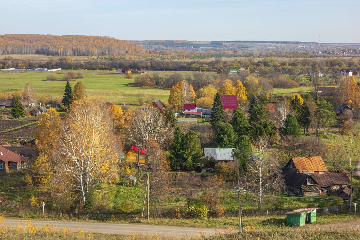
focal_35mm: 71
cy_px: 120
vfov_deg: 19.2
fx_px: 710
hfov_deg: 28.5
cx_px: 180
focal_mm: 26.26
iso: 125
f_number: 9
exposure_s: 1/125
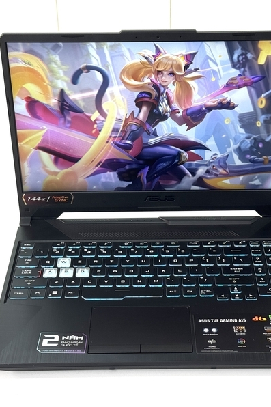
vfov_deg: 30.1
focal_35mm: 67
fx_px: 757
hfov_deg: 20.3
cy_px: 204
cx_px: 155
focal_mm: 6.76
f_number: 1.78
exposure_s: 1/170
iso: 64
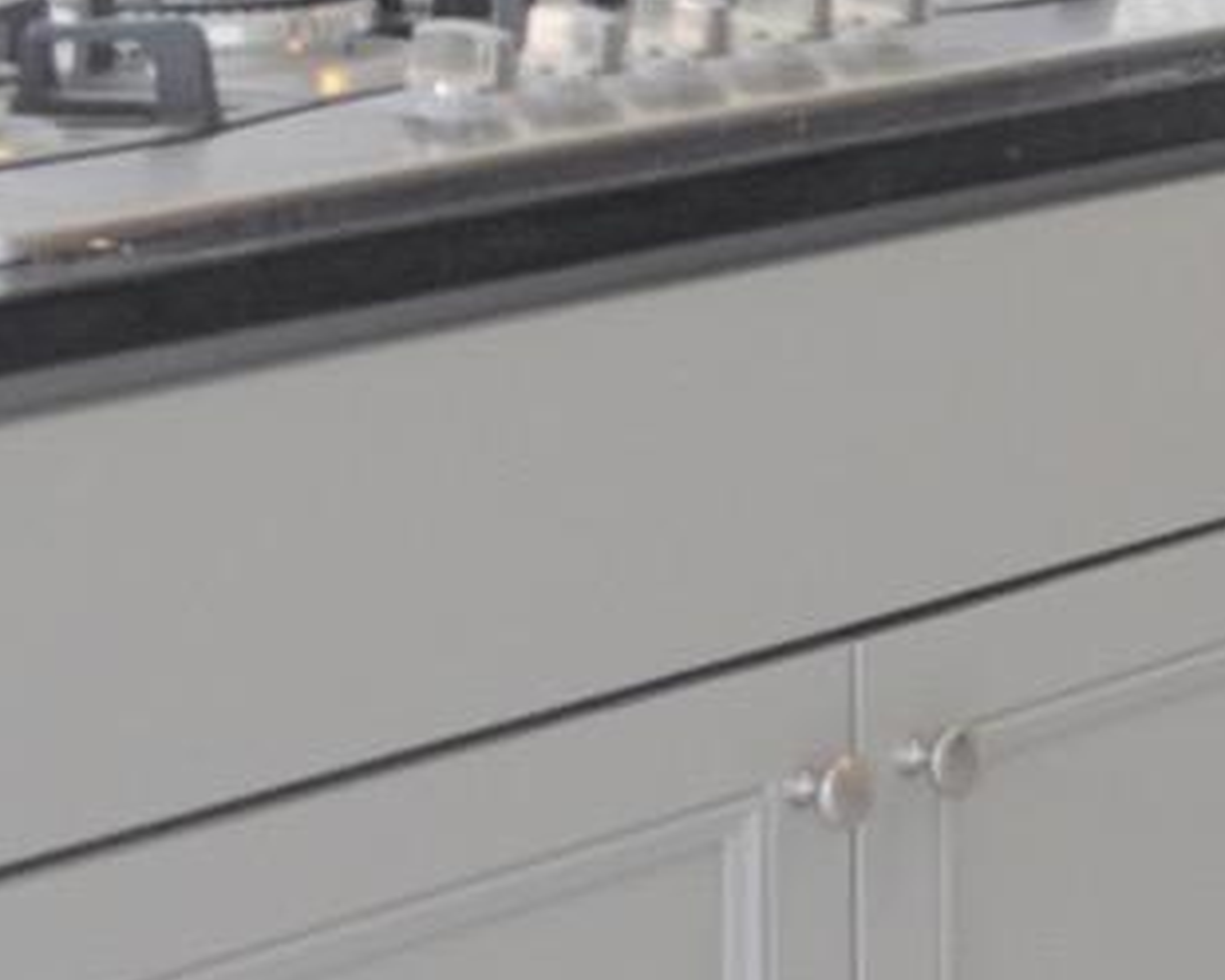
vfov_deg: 9.0
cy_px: -494
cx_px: 3406
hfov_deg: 9.5
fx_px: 6055
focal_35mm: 167
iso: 400
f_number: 4
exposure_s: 1/60
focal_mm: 18
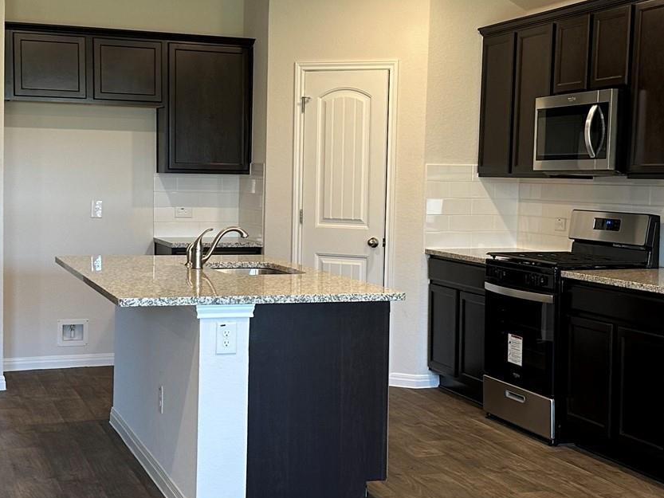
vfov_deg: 24.8
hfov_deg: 32.7
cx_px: 376
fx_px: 1132
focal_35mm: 59
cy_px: 254
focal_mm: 6.86
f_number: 1.78
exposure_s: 1/60
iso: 125
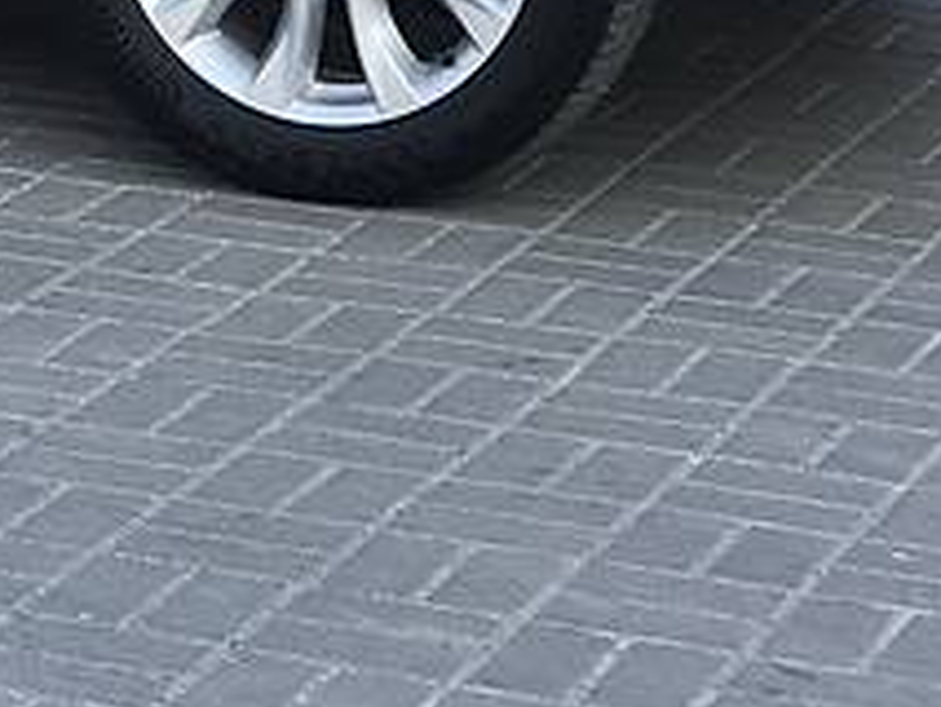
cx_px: -309
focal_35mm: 214
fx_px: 5821
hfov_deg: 9.1
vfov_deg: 6.8
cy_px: -570
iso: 20
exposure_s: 1/109
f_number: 2.8
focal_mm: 6.6
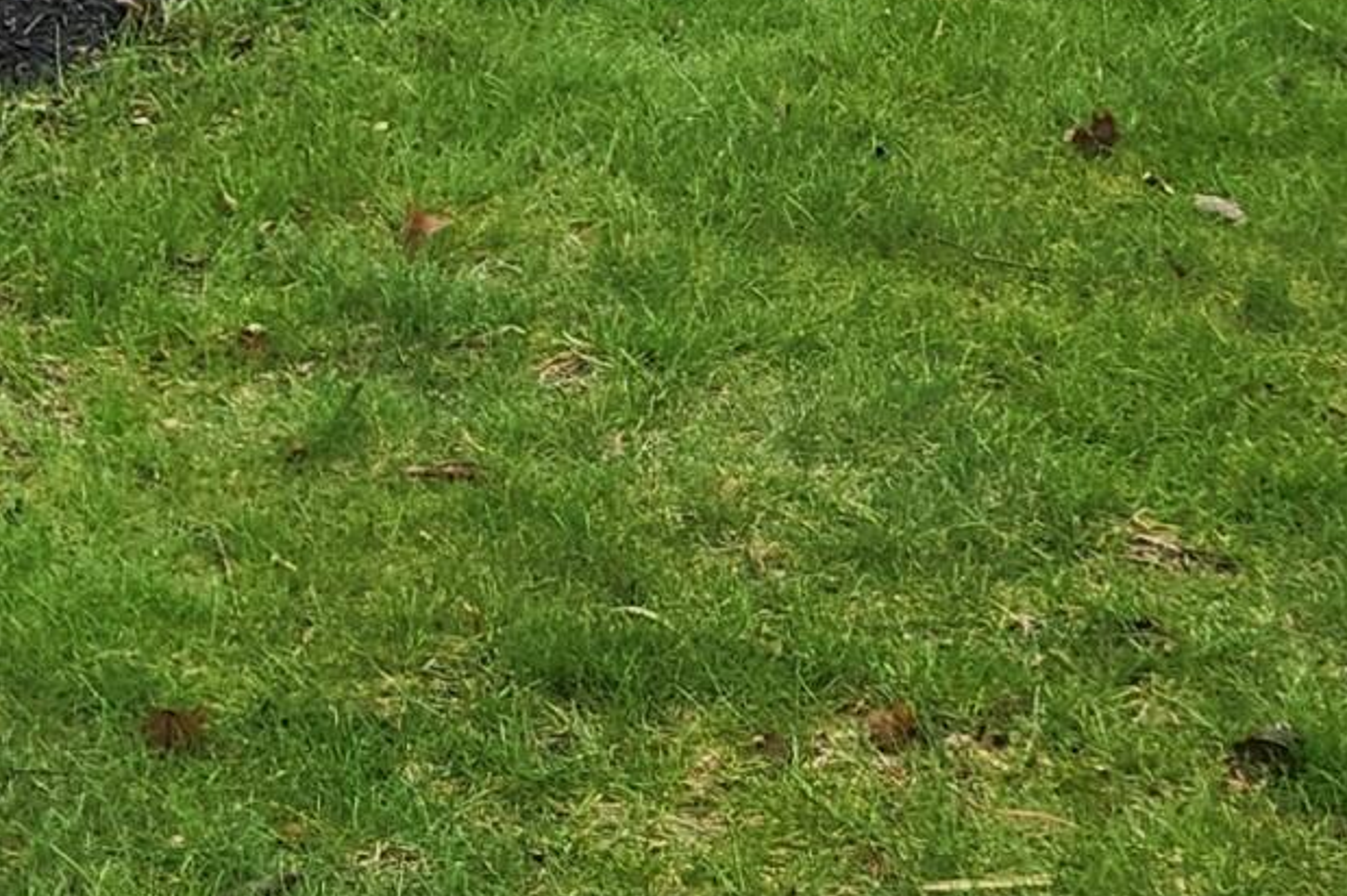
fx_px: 4338
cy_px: -300
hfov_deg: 16.6
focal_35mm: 116
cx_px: -429
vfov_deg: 11.5
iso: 50
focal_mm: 5.4
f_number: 1.8
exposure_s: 1/180
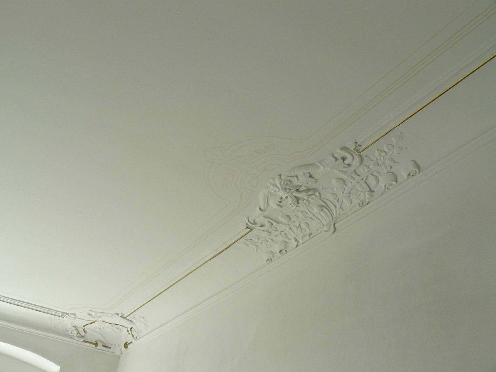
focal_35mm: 36
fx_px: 516
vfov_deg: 39.7
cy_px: 186
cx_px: 248
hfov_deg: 51.3
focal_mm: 6
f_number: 4
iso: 100
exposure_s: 1/125
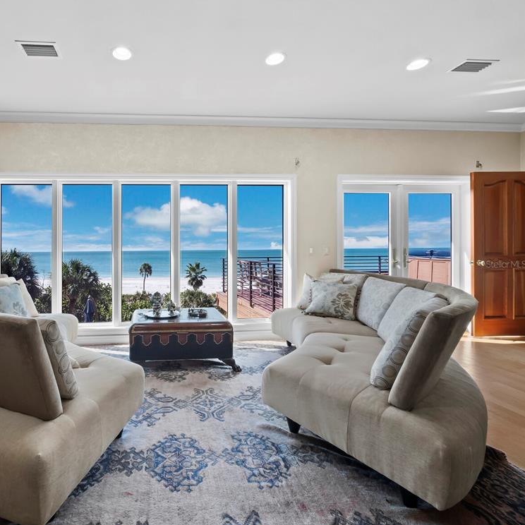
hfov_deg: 80.7
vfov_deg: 84.0
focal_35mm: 17
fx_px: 292
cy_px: 264
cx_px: 168
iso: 250
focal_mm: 7
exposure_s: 1/13
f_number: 11
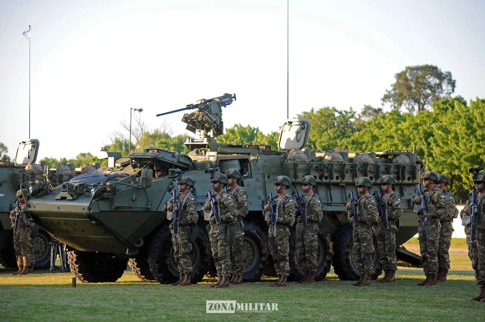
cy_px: 161
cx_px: 242
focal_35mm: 153
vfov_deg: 8.9
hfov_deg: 13.4
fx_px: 2059
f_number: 4.8
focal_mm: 102
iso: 200
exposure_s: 1/200
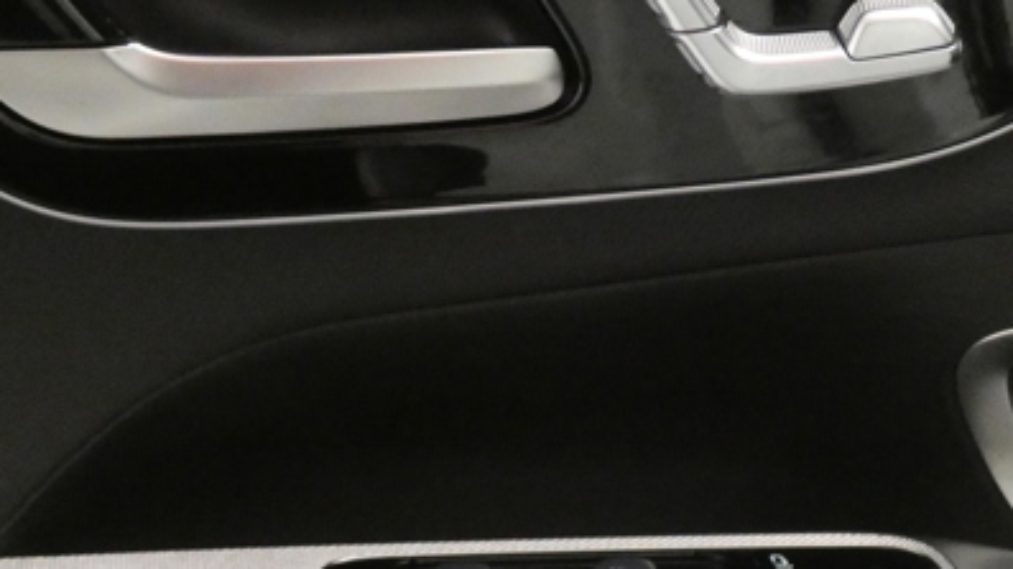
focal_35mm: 101
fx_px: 2712
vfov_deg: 12.0
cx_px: 686
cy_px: 222
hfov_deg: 21.1
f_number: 3.8
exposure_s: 1/15
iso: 1600
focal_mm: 8.2
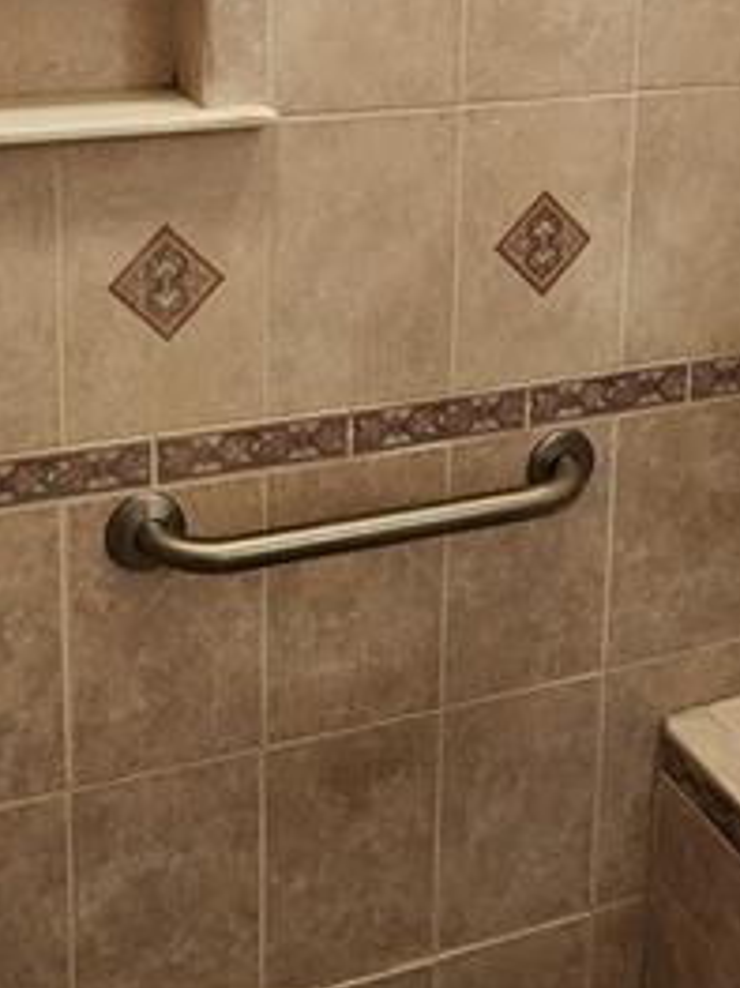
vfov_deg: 42.6
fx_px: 1084
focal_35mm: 38
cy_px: 11
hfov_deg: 36.9
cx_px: 199
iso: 250
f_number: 2.2
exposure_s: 1/60
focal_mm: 2.2
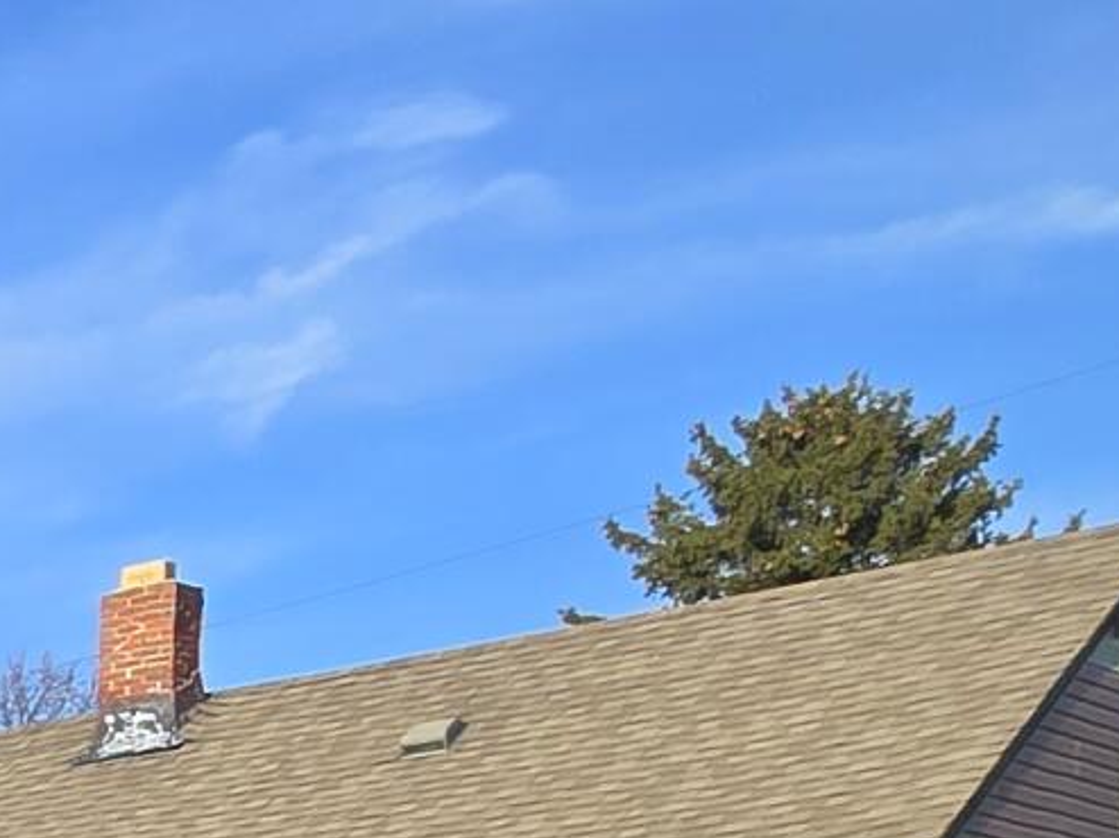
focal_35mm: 79
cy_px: 1531
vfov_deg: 15.8
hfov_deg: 15.5
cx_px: -1468
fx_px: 2553
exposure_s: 1/1387
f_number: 2.2
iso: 50
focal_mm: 2.2
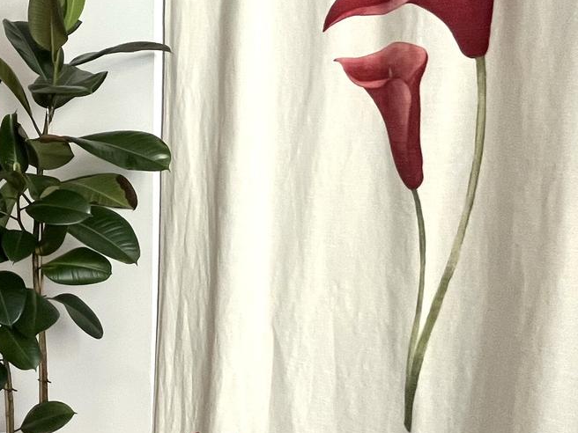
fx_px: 685
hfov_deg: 31.1
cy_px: 234
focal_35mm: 41
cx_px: -233
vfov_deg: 35.1
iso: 200
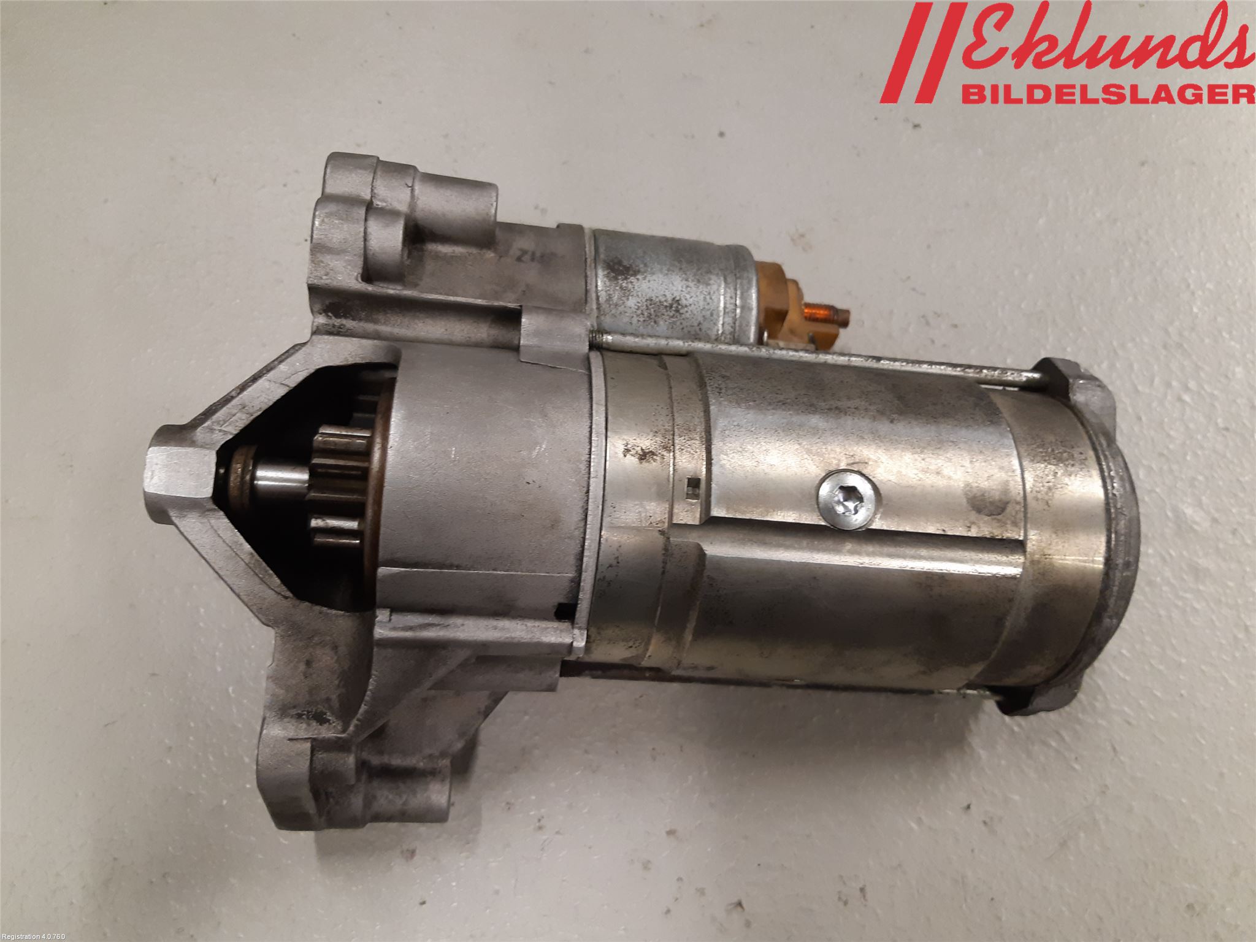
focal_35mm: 26
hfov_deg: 67.3
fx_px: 943
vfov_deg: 53.1
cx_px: 628
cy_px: 471
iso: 200
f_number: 1.7
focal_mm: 3.93
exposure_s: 1/50
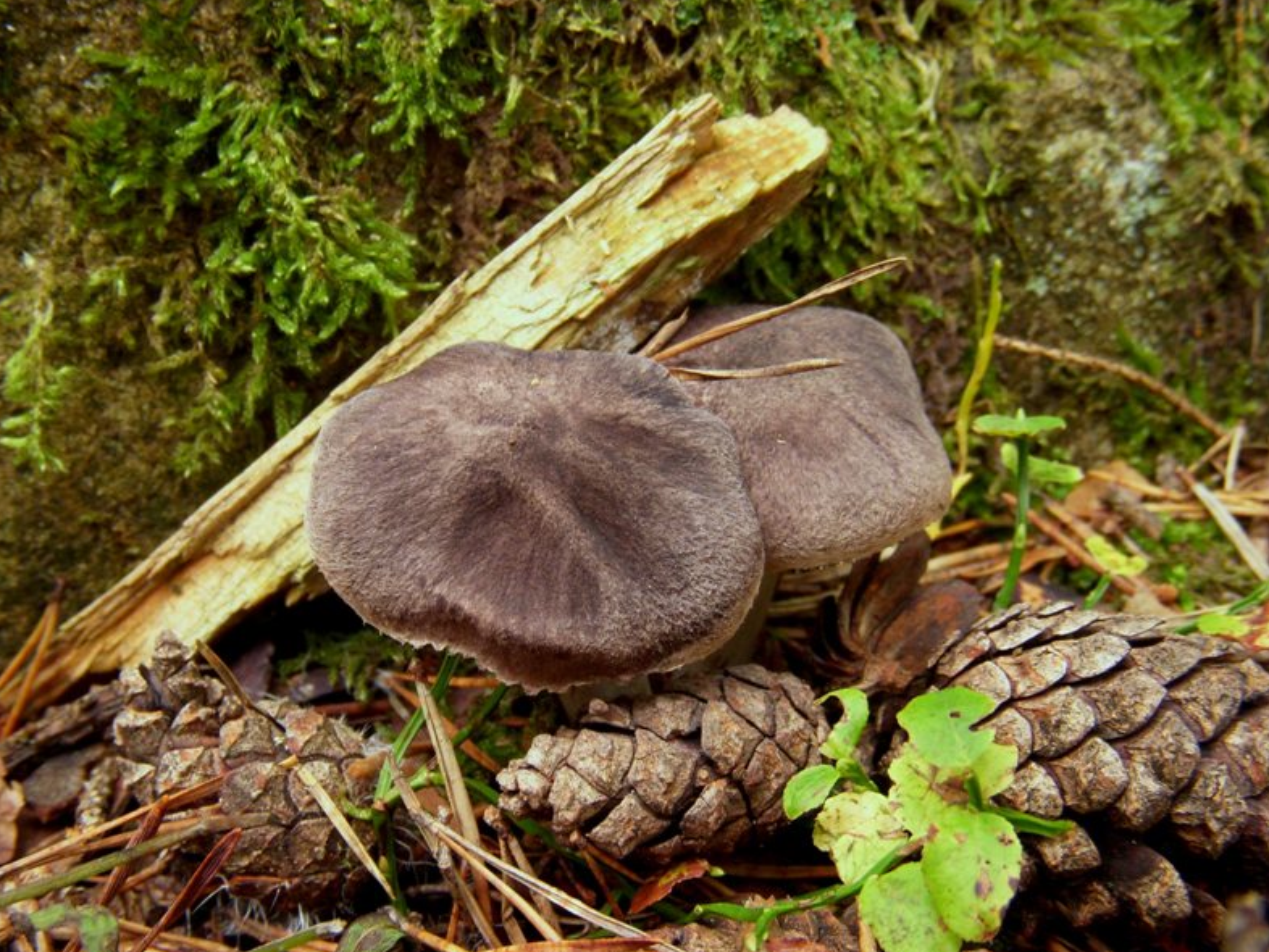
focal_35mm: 58
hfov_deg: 33.2
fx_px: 2127
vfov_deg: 25.2
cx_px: 633
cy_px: 479
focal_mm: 9.4
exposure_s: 1/30
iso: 200
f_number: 3.6
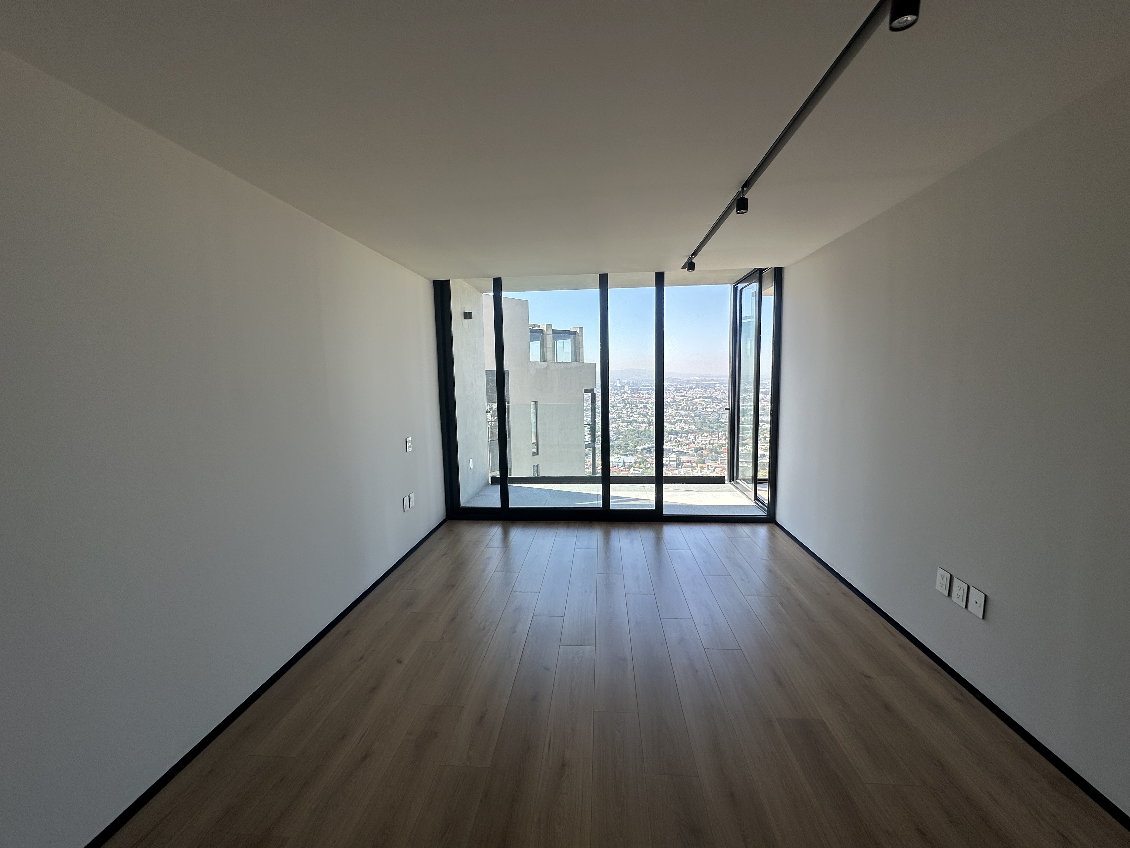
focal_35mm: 14
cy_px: 424
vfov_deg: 85.7
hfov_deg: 102.1
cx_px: 565
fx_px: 457
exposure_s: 1/622
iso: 40
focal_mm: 2.22
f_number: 2.2
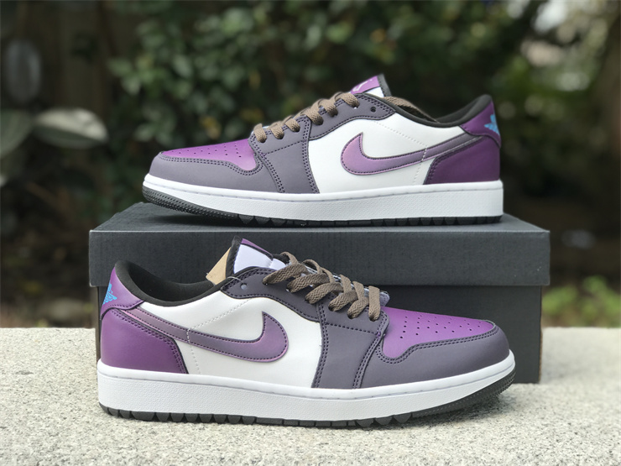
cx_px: 310
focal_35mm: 57
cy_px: 233
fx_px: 1023
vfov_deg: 25.7
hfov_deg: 33.8
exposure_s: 1/180
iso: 20
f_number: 2.8
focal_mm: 6.6
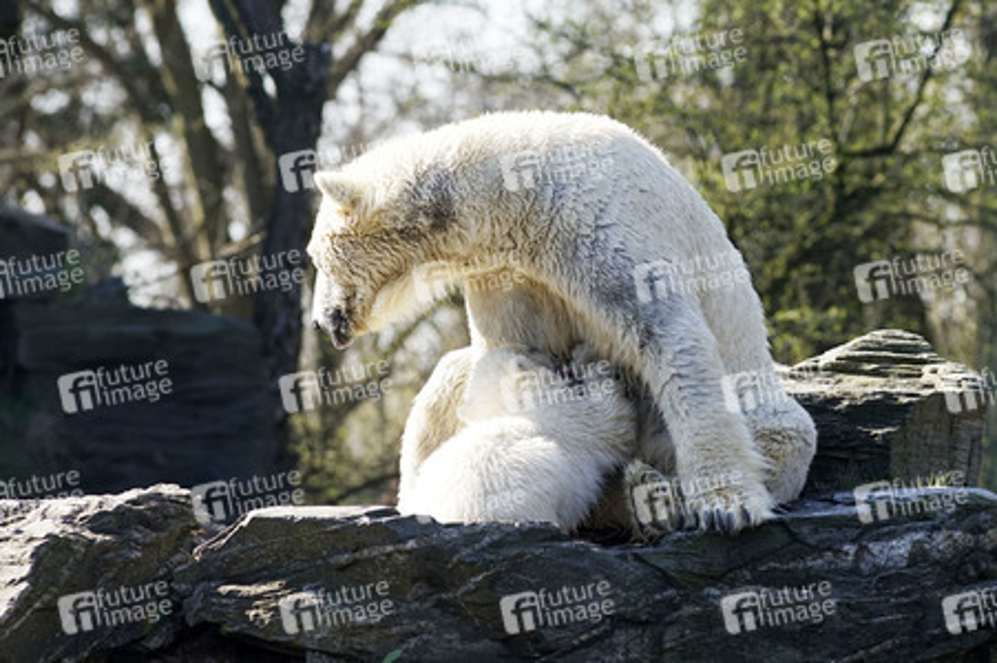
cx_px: 498
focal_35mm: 200
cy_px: 332
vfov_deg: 6.9
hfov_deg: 10.3
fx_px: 5535
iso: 640
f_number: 5
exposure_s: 1/1250
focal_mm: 200
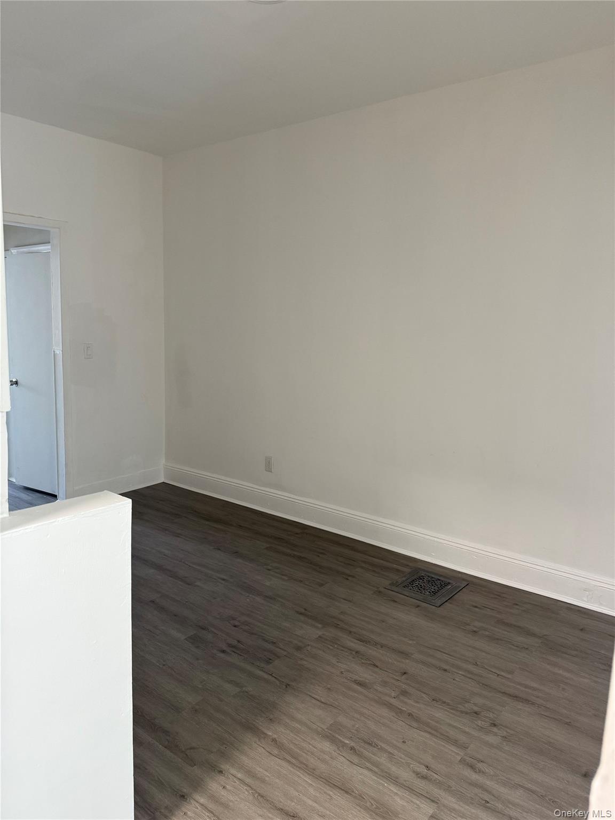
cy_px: 410
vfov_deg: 71.6
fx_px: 569
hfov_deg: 56.8
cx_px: 308
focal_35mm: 24
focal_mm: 6.76
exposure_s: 1/60
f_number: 1.78
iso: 200
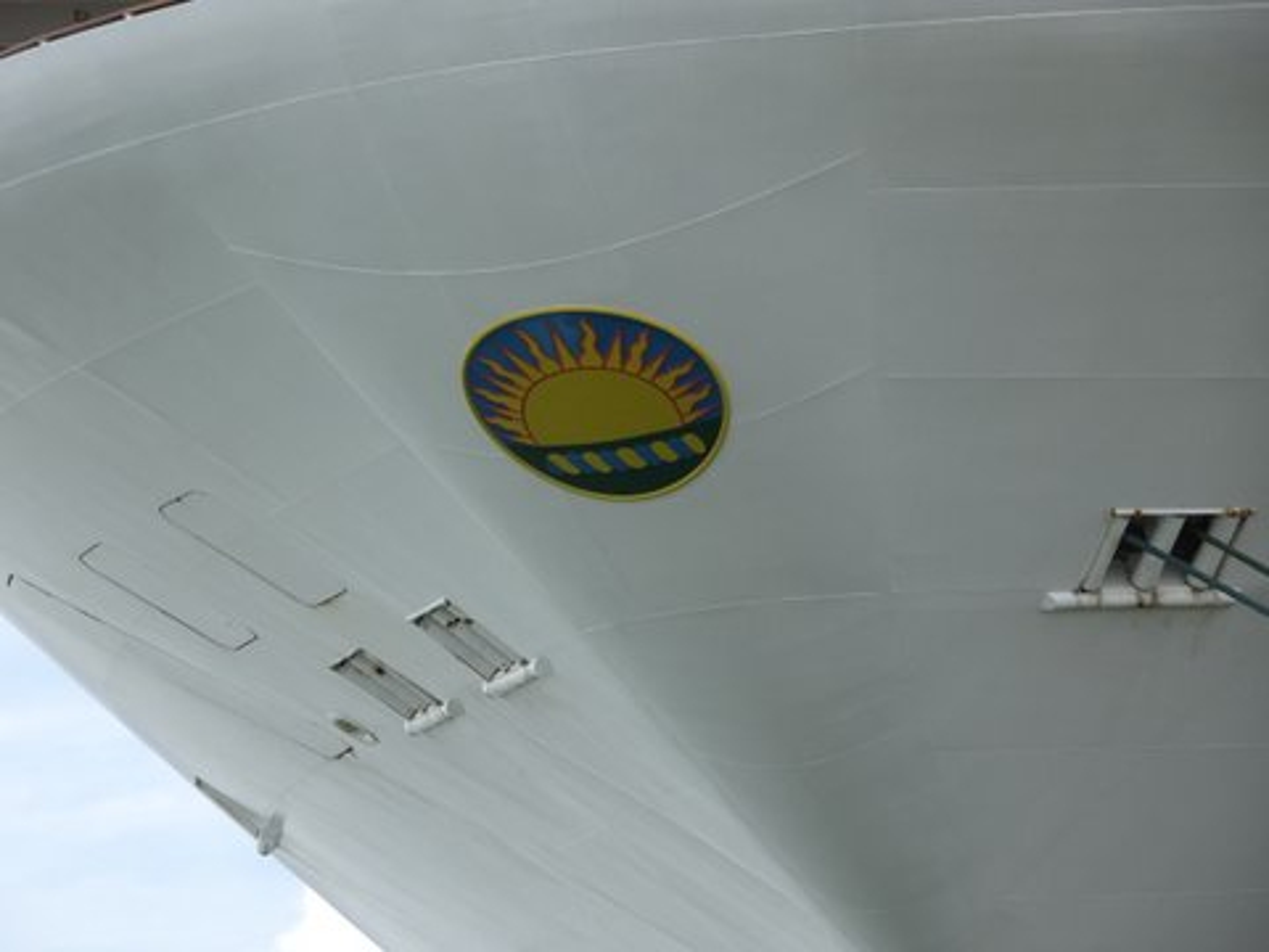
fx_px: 8028
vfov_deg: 6.8
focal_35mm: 219
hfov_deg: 9.0
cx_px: 634
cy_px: 476
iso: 100
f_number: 6.3
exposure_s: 1/250
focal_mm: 37.35
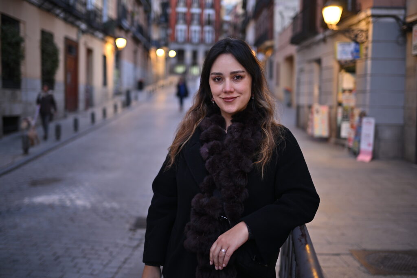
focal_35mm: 40
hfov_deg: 48.5
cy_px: 139
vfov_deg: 33.4
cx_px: 208
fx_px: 463
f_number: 2
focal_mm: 40
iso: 100
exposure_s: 1/15
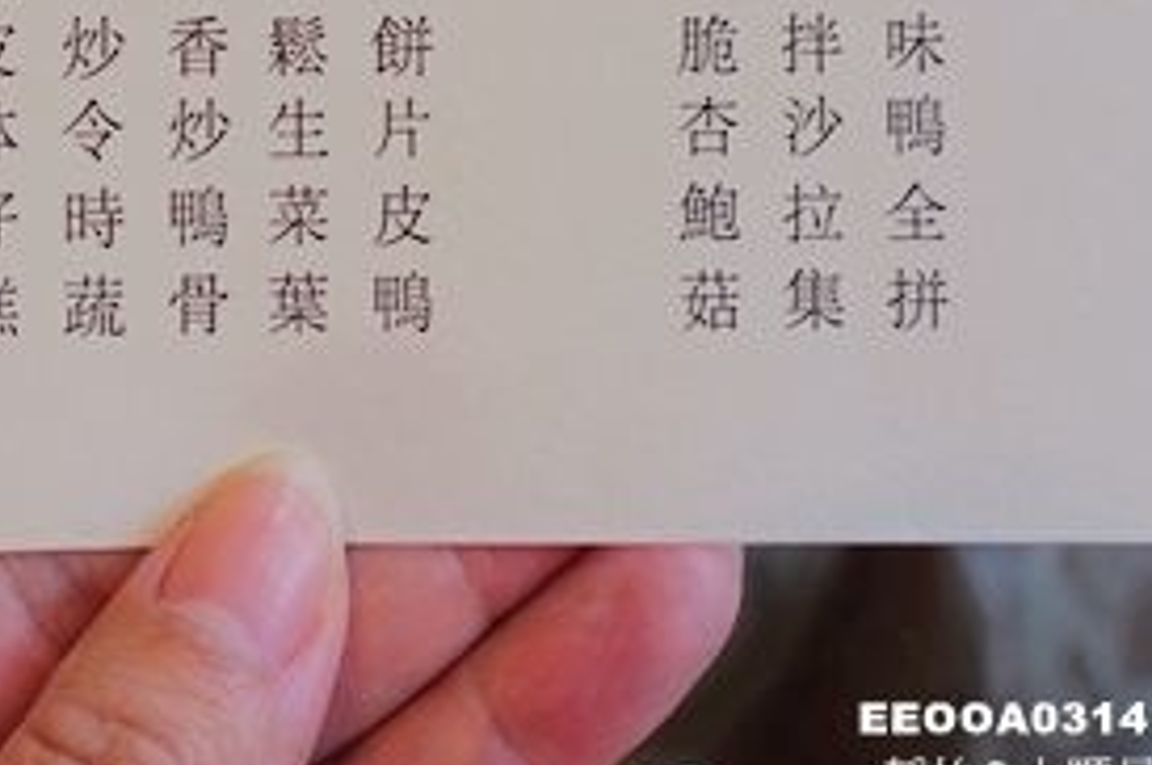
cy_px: -15
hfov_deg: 34.3
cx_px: 282
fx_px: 1822
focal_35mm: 57
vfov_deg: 22.7
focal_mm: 8.8
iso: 125
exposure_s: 1/40
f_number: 2.8
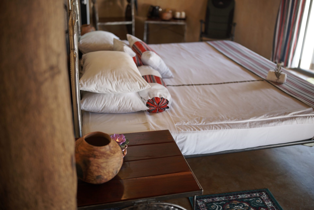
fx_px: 305
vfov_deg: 37.9
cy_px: 105
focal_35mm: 35
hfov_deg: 54.4
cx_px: 157
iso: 160
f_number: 1.4
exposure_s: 1/320
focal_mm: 35
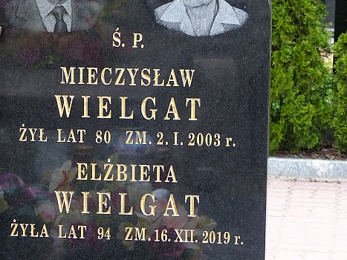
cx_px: 166
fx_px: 1593
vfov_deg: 9.3
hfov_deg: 12.4
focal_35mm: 159
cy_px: 86
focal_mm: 20.9
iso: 100
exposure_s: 1/125
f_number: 3.2
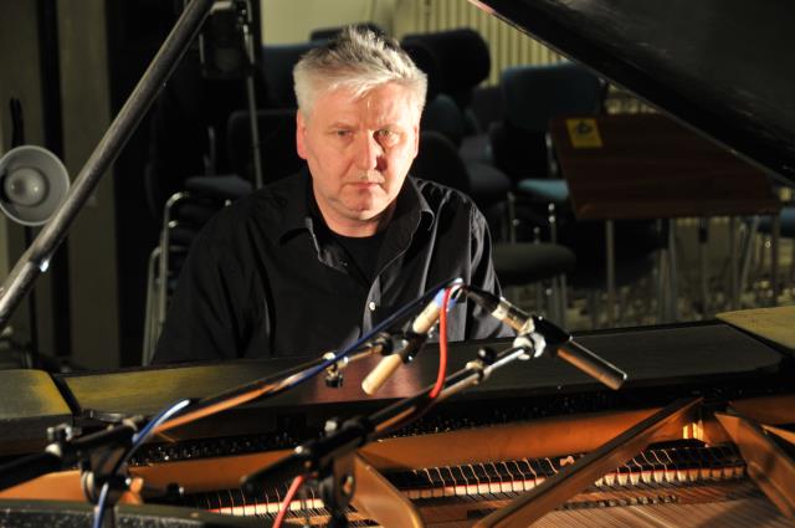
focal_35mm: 105
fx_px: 2316
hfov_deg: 19.5
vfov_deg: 13.0
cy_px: 264
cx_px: 398
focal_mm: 70
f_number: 5
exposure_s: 1/20
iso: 400
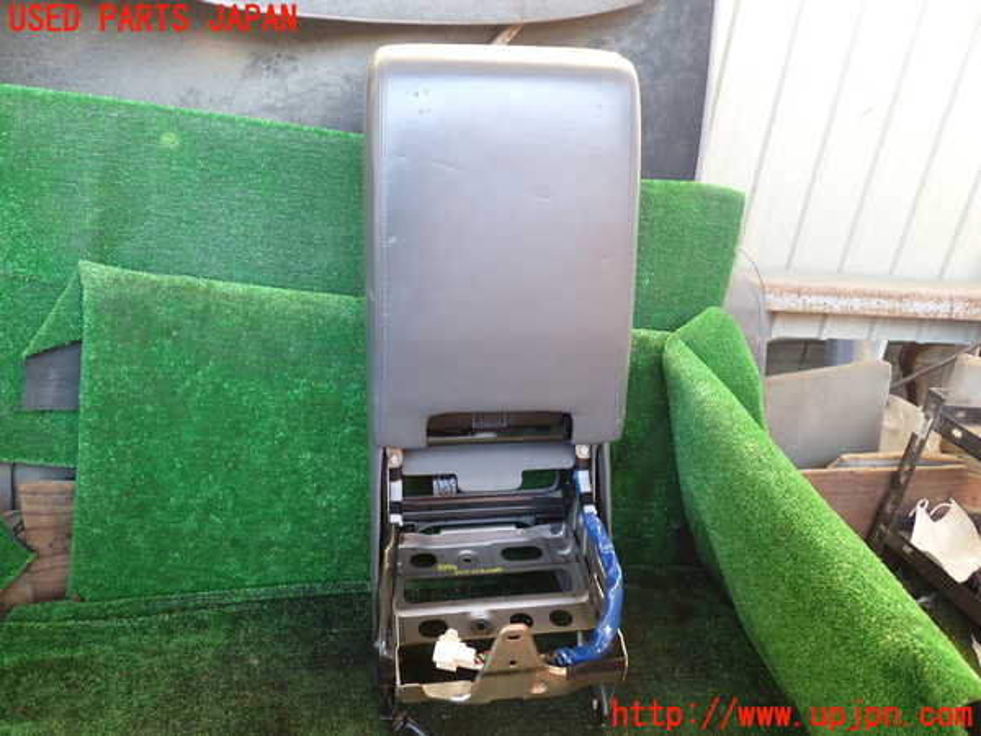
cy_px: 368
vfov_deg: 46.8
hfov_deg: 60.0
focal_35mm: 30
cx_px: 490
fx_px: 850
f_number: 2.3
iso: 200
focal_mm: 5.4
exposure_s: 1/60
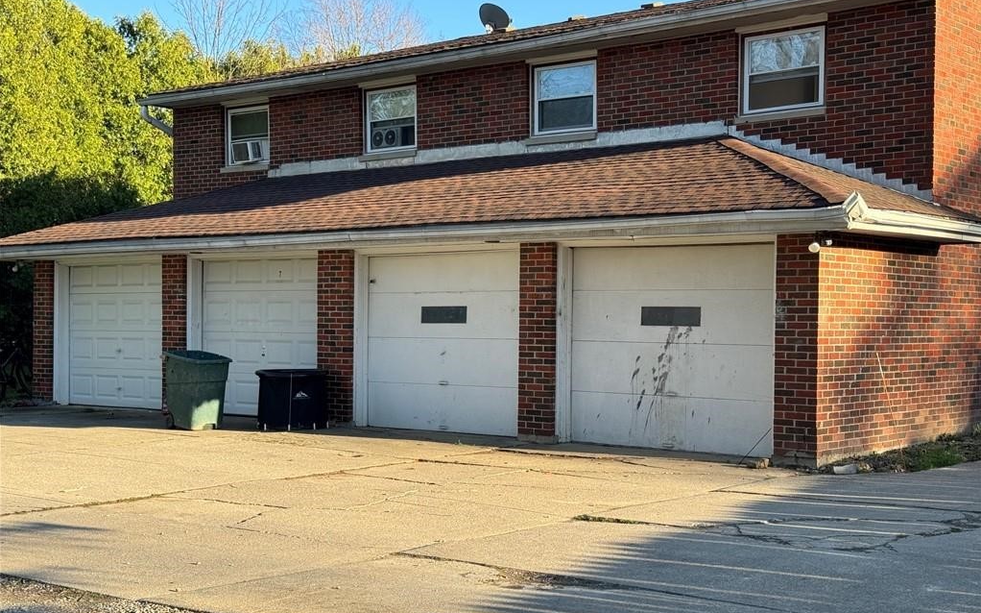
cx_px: 490
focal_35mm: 51
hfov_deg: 39.6
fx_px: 1363
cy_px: 344
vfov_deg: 25.3
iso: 64
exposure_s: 1/865
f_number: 1.78
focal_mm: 6.76
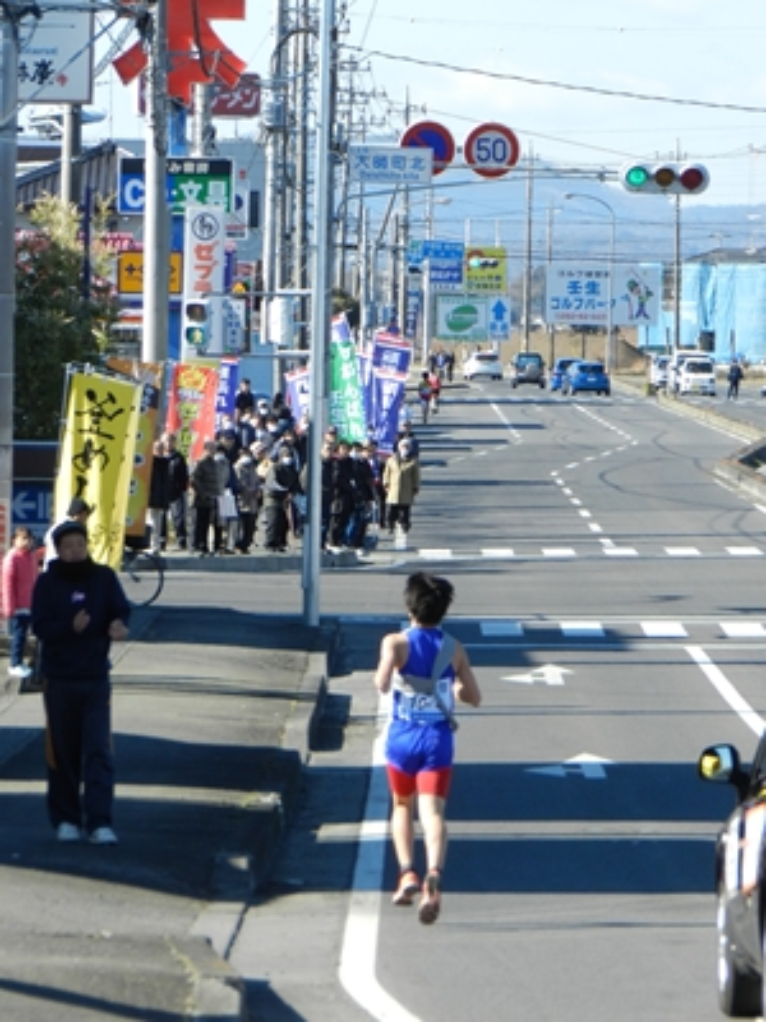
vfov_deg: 6.4
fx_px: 9117
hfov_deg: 4.8
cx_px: 383
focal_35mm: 309
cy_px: 511
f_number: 5.4
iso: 160
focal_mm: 55
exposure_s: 1/400
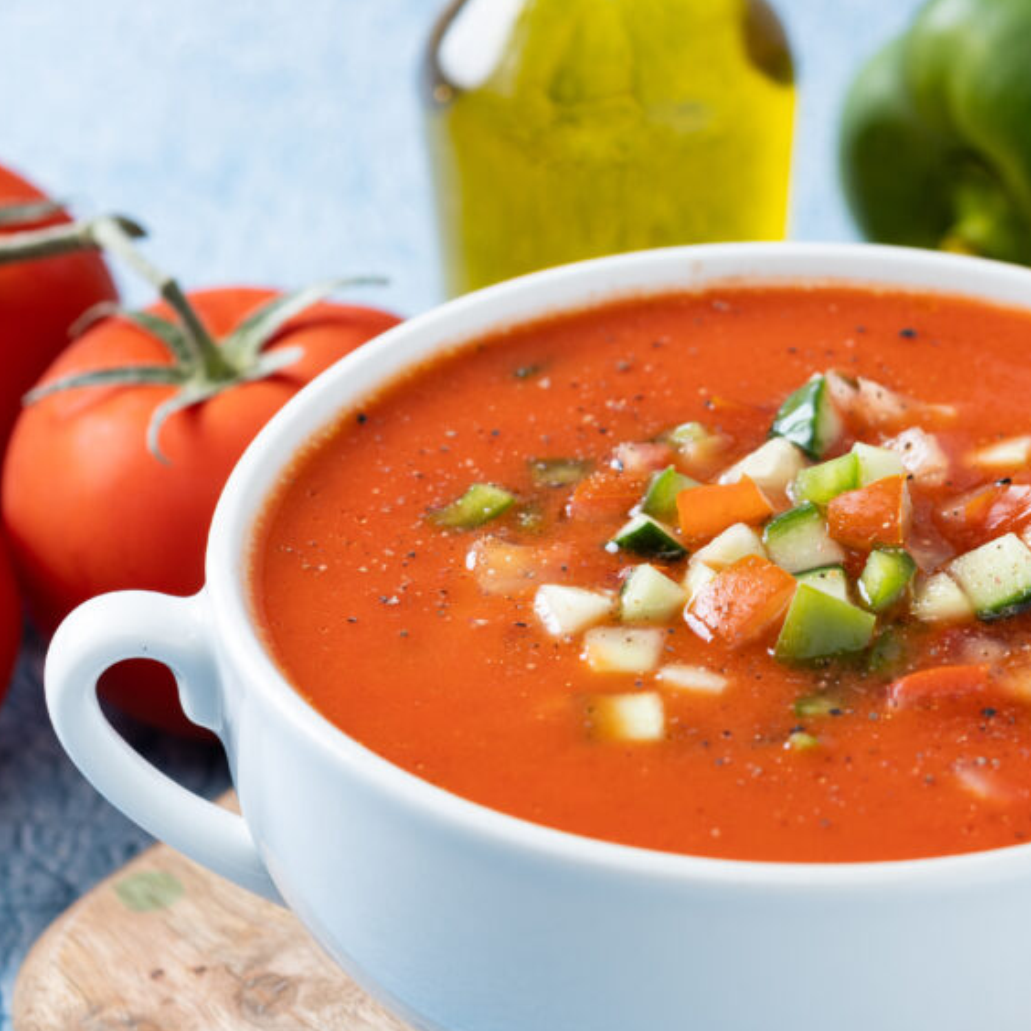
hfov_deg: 12.5
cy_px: 562
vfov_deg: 12.6
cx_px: 795
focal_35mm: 139
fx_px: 4684
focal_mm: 60
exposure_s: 1/200
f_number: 5.6
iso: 100
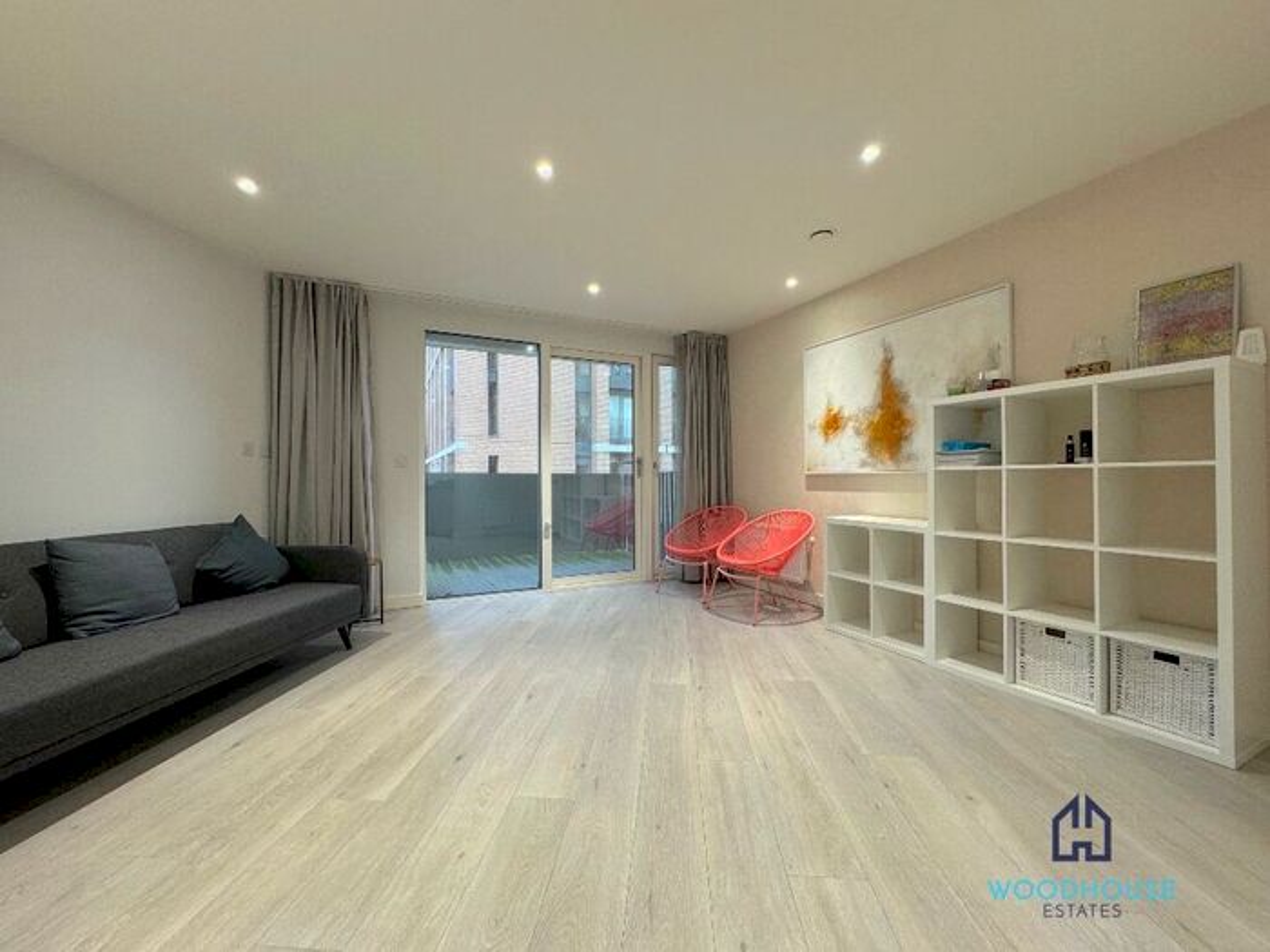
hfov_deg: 102.1
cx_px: 635
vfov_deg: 85.7
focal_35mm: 14
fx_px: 514
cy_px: 476
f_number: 2.2
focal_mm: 2.22
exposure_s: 1/50
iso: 160
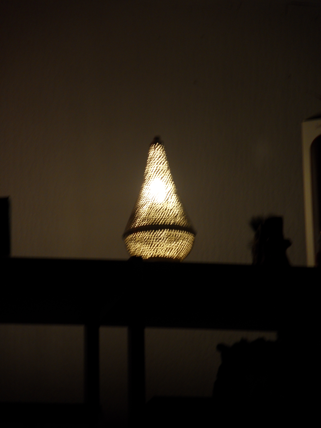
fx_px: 2967
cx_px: 160
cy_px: 214
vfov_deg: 8.2
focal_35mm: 240
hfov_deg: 6.2
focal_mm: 42
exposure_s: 1/4
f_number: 5.8
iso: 100
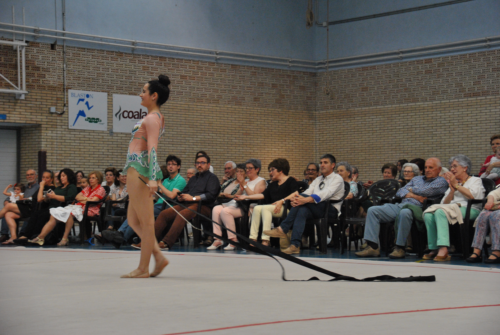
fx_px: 1147
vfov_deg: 16.6
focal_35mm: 82
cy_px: 168
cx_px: 250
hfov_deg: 24.6
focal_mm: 55
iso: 800
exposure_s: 1/160
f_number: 6.3
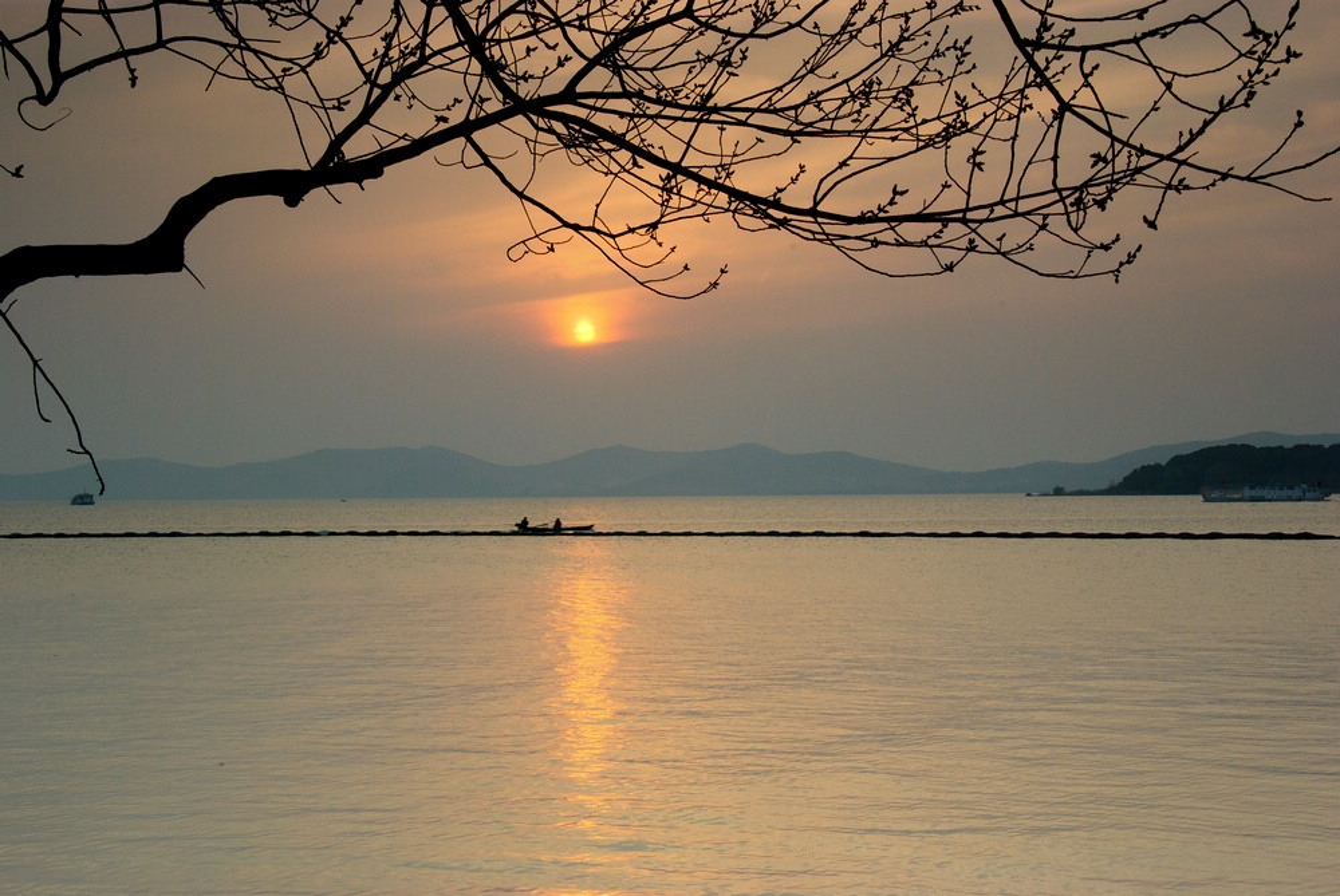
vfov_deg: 25.0
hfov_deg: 36.6
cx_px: 670
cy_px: 448
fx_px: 2026
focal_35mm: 54
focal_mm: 36.25
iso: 200
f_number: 16
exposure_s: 1/15
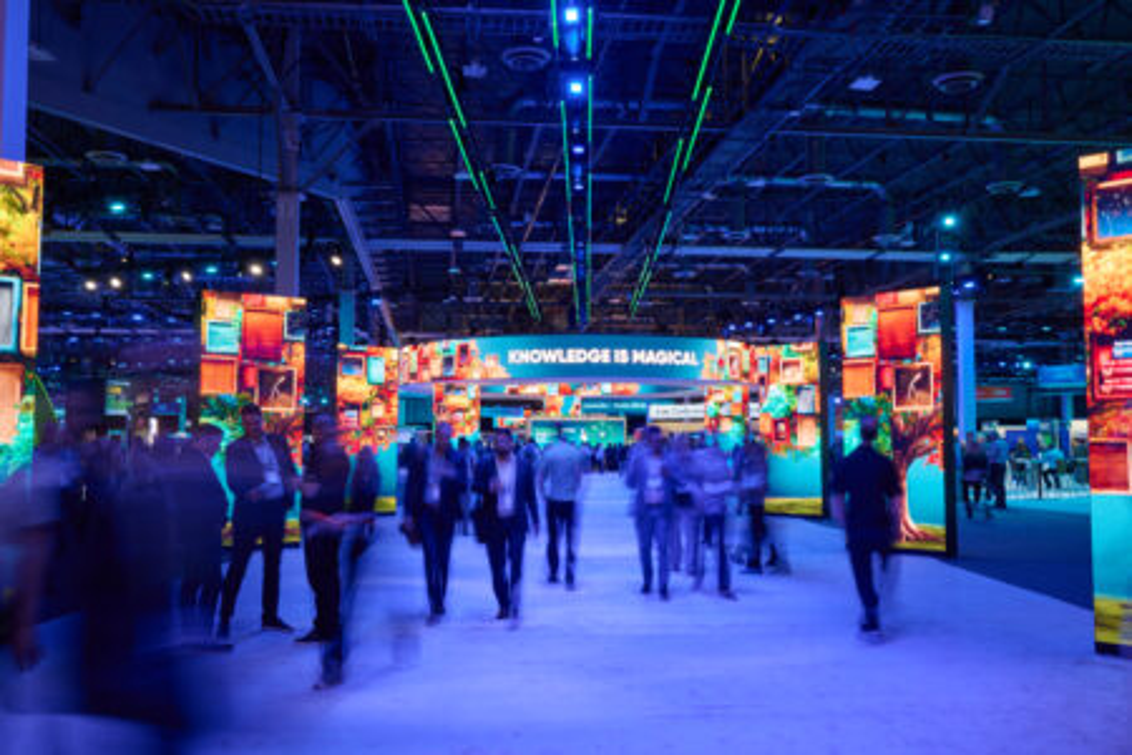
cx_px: 566
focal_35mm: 35
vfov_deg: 37.9
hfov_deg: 54.4
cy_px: 378
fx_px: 1100
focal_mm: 35
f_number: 13
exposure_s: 1/1.59
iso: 100
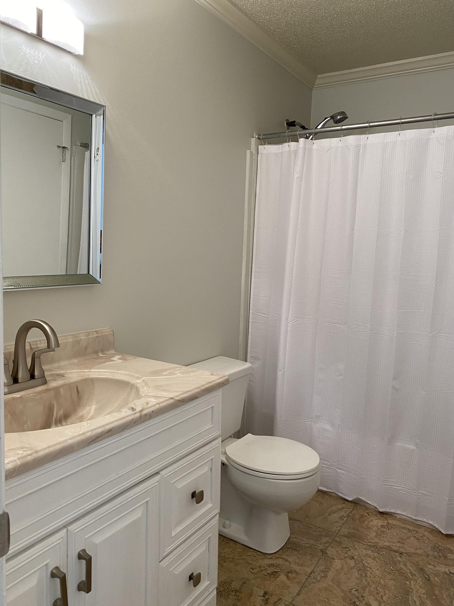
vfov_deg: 67.3
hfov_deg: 53.1
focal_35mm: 26
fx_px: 455
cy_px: 303
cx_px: 227
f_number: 1.8
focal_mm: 4.25
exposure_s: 1/60
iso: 100
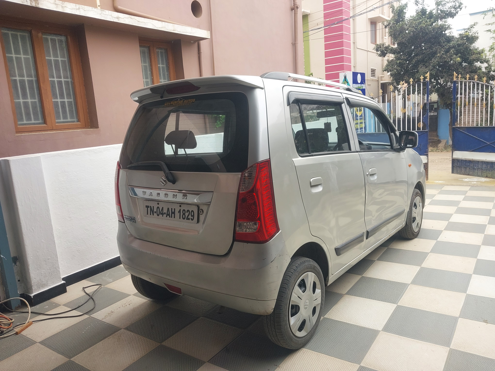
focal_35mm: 30
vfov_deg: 46.8
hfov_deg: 60.0
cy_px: 186
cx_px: 248
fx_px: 429
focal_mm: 4.6
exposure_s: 1/151
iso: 20
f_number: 1.8
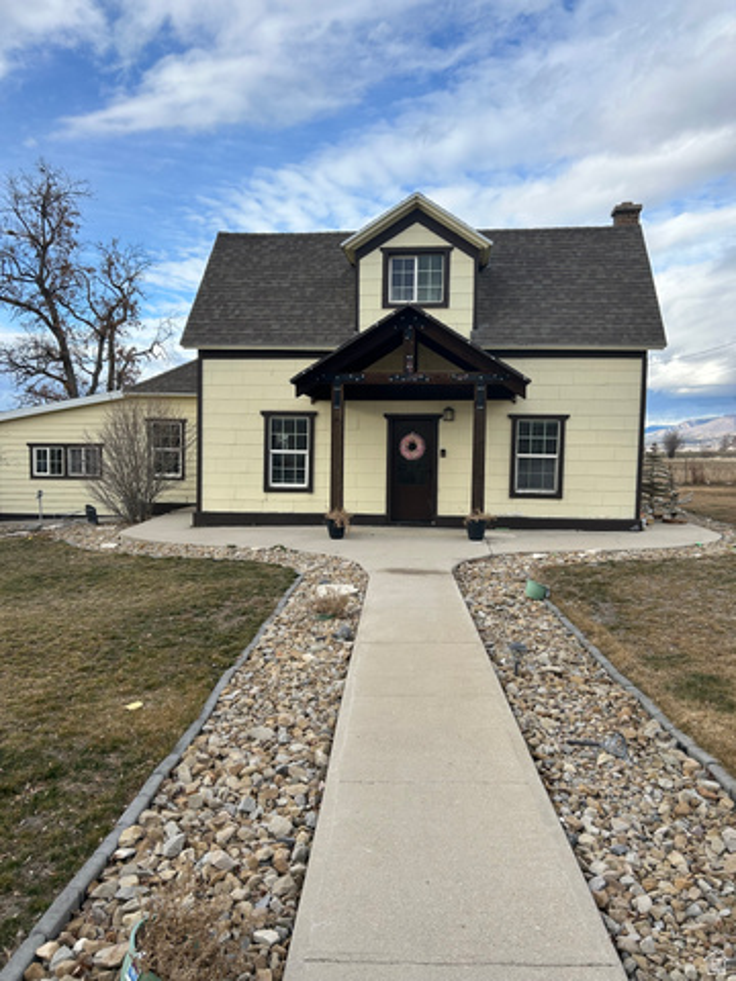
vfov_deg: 67.3
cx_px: 368
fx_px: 737
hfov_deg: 53.1
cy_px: 490
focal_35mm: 26
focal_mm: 5.7
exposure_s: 1/1779
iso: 50
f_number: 1.5
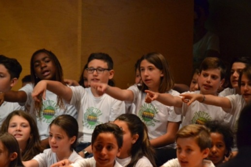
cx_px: 126
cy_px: 84
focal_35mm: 300
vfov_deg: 4.6
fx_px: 2091
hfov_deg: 6.9
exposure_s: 1/100
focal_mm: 200
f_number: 5.6
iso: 3200
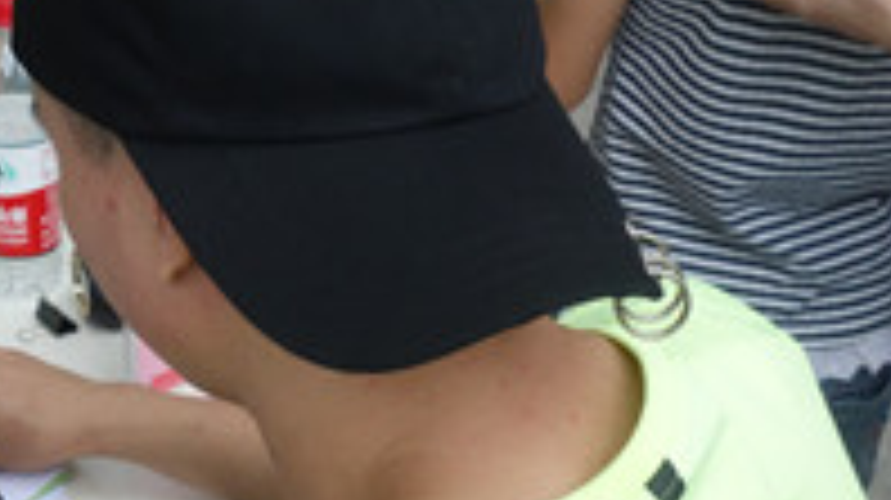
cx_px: 54
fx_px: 1747
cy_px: 70
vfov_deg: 16.1
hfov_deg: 27.4
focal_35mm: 74
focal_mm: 10.4
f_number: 5.6
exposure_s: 1/320
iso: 800
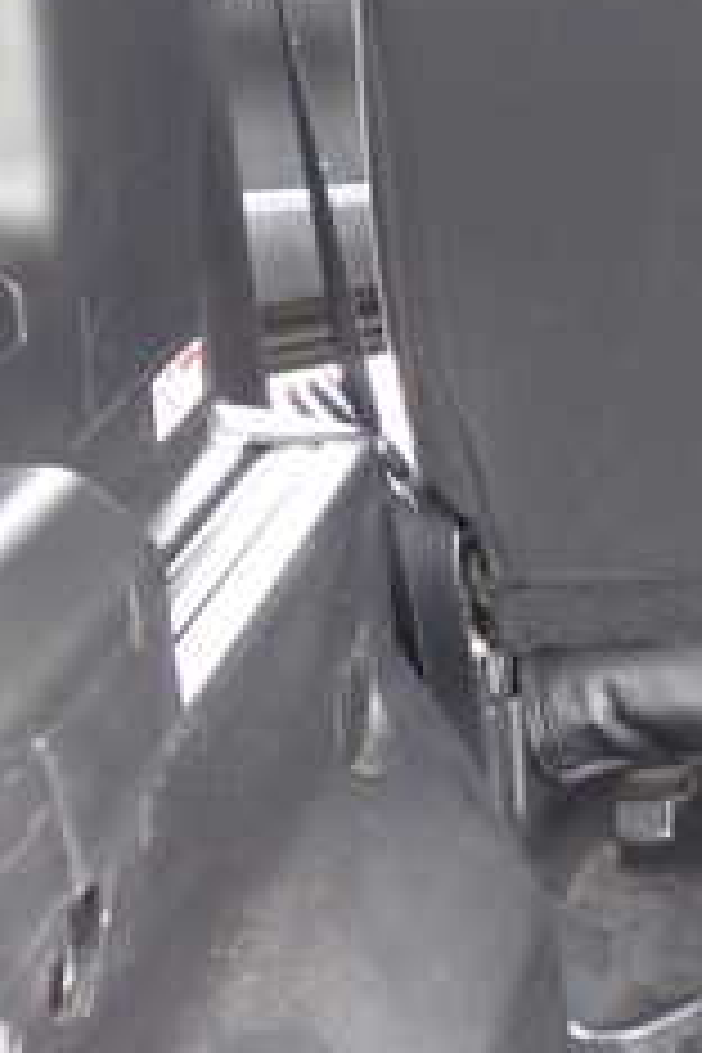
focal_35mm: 80
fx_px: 2340
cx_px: 981
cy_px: 86
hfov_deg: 15.9
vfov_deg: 24.6
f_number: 2.3
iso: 640
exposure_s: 1/30
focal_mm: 5.4
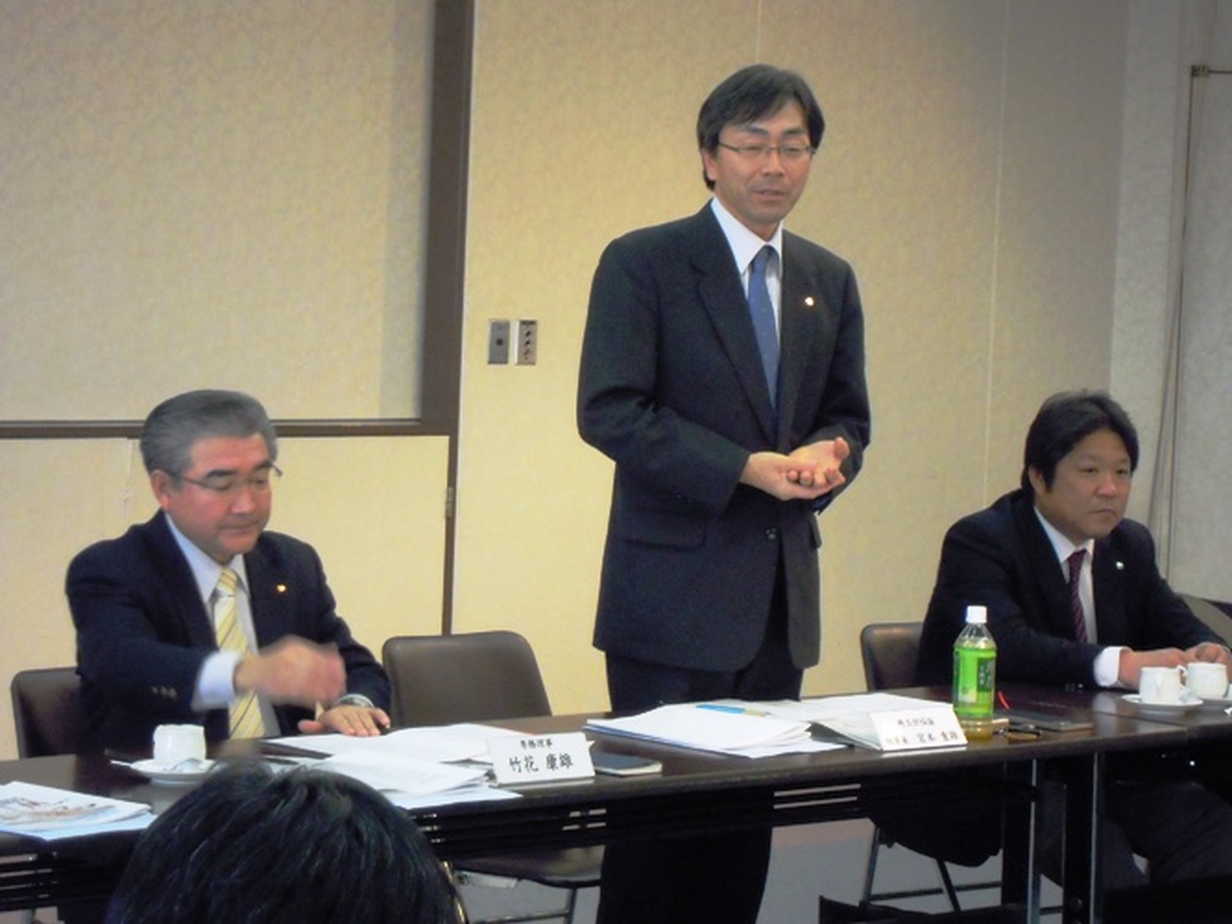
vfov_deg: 13.1
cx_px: 616
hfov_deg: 17.4
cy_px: 462
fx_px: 4021
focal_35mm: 113
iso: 800
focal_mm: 20.3
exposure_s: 1/30
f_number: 5.9
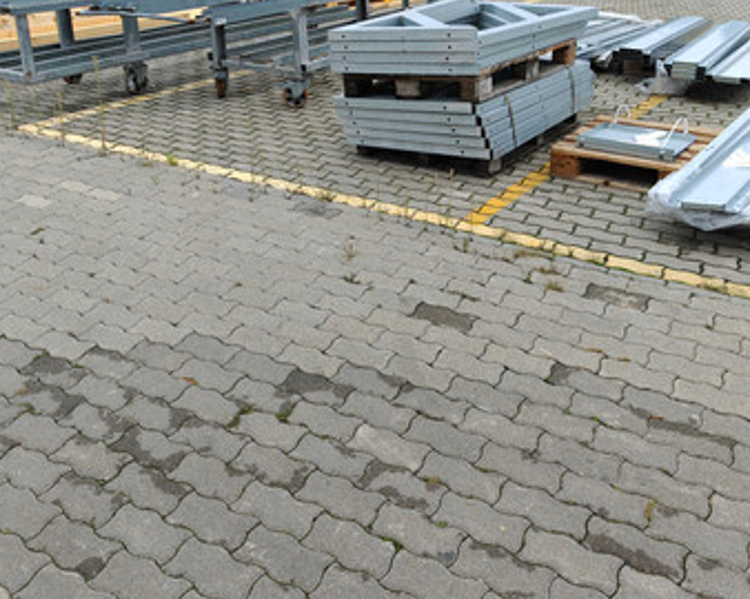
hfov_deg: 46.8
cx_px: 399
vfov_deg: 37.9
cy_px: 223
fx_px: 865
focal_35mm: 39
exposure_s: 1/462
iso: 50
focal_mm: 7.62
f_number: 1.6
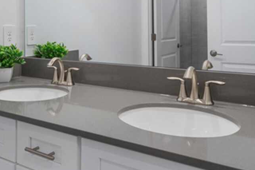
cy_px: 26
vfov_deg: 35.3
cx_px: 130
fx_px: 255
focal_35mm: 36
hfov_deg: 53.2
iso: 320
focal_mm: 18
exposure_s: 1/8
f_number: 7.1
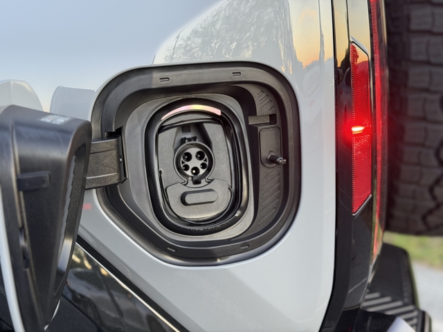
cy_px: 166
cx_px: 222
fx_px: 614
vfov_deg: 30.3
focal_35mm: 48
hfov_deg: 39.7
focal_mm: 6.76
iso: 250
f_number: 1.78
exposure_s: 1/58
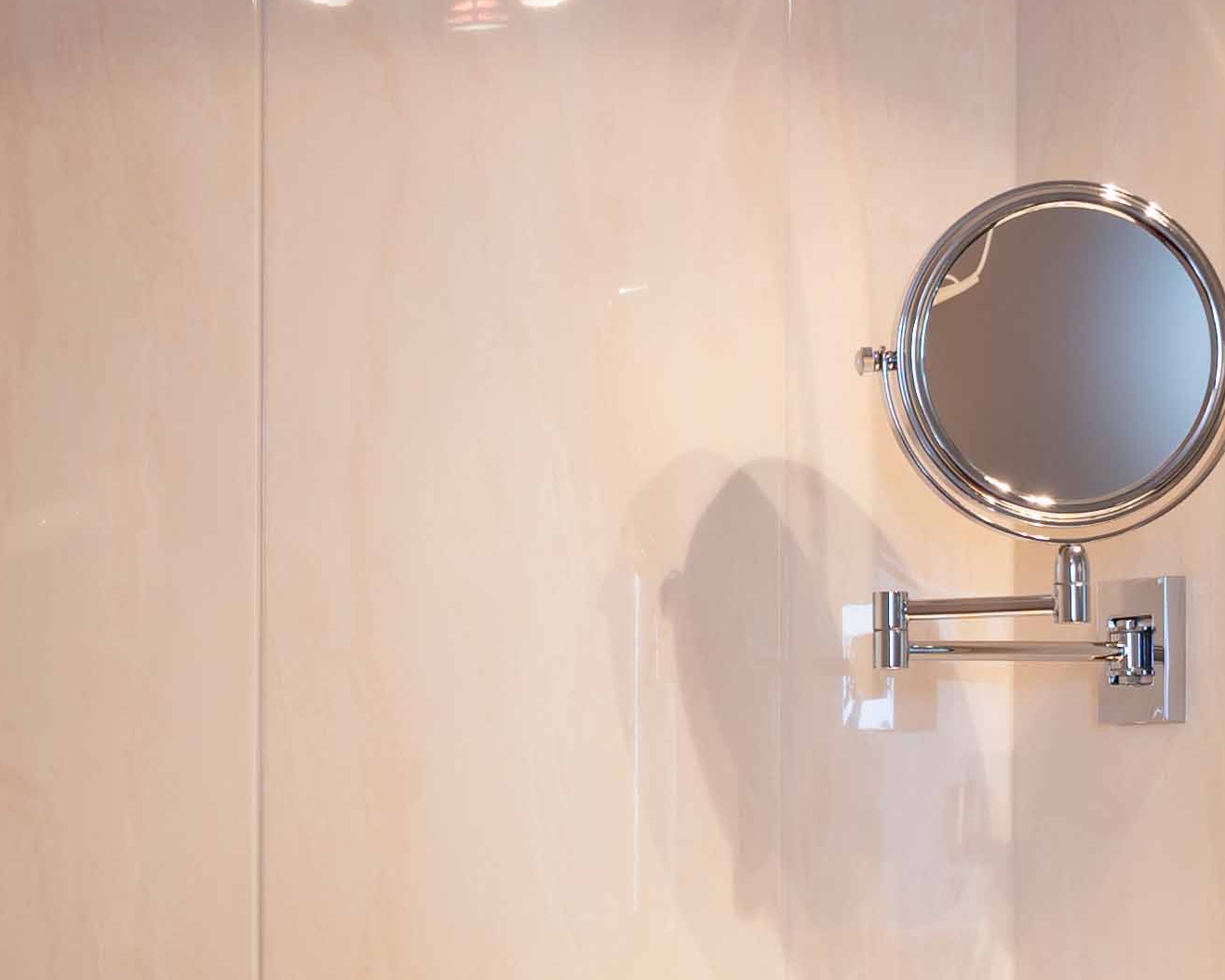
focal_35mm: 77
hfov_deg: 24.7
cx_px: 507
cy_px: 825
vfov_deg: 19.6
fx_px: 2792
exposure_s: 1/1.67
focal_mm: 18
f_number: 9.5
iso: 50
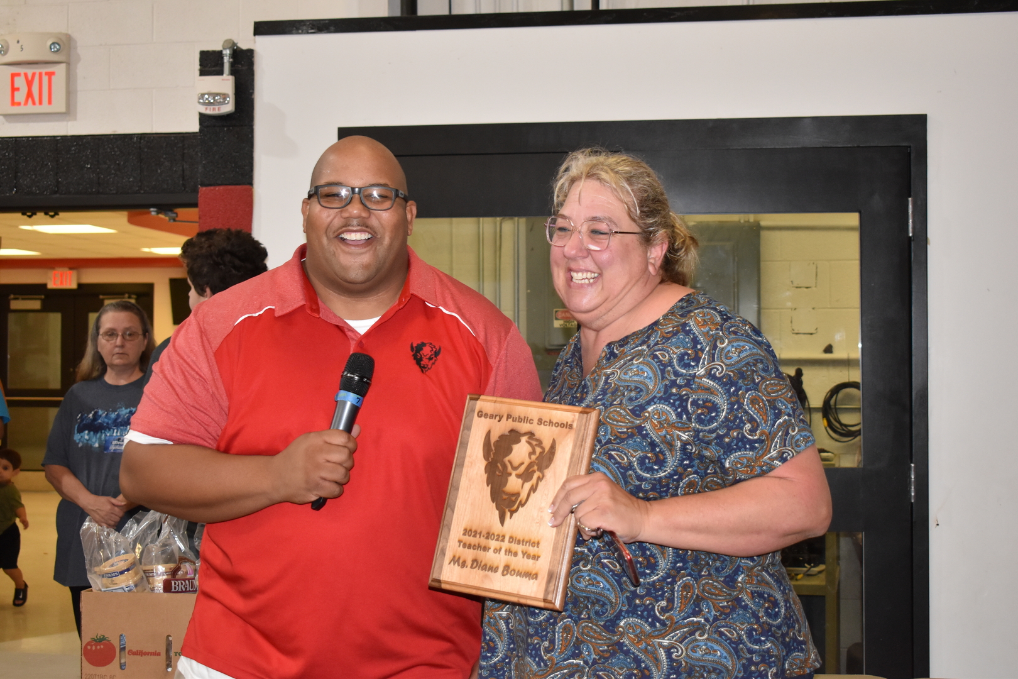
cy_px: 340
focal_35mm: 54
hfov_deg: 36.9
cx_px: 509
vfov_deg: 25.1
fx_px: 1527
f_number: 4.8
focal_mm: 36
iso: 1250
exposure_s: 1/125
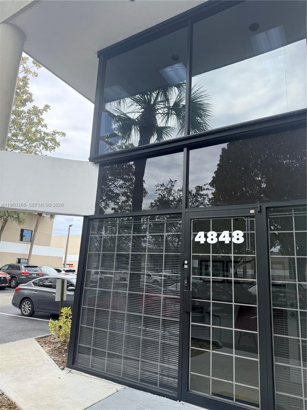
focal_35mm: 24
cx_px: 154
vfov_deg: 71.6
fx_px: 284
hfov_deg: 56.8
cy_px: 205
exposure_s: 1/2169
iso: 100
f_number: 1.78
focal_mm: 6.76
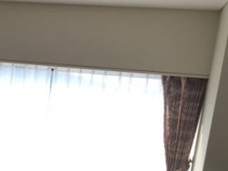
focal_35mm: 73
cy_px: 194
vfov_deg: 19.2
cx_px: -12
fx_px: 480
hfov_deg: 25.1
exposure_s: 1/120
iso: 40
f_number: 2.2
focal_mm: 4.15
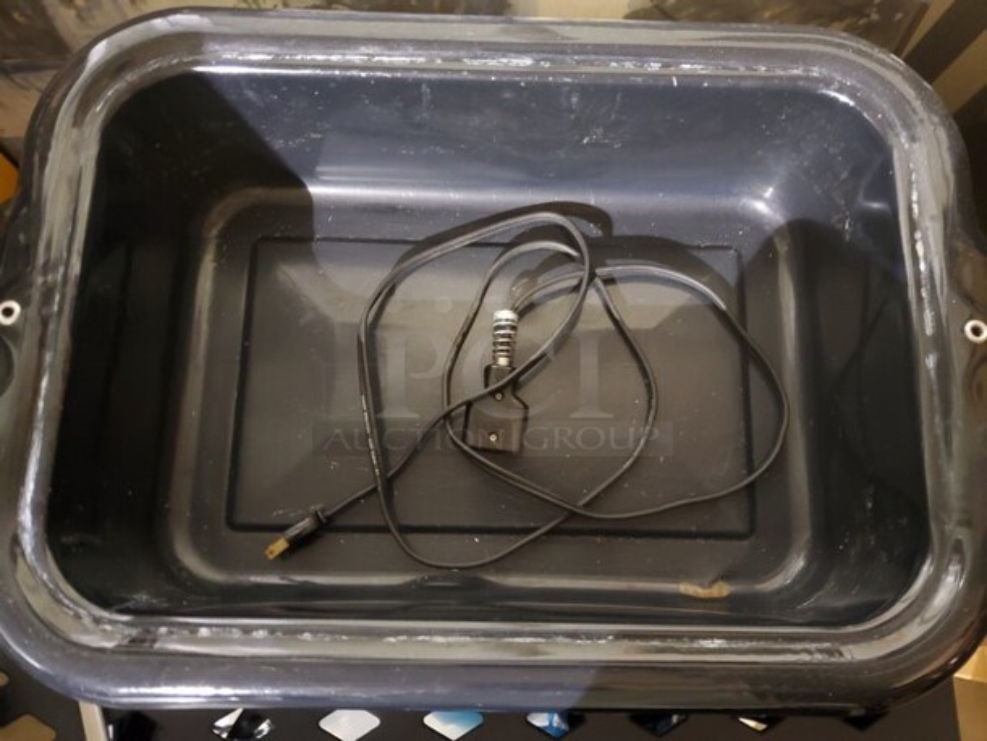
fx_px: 742
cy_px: 370
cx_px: 494
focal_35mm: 26
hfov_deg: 67.3
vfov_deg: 53.1
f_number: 1.5
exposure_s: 1/10
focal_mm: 4.3
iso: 800
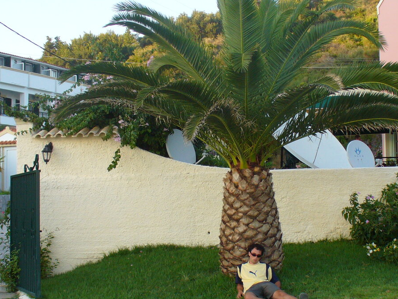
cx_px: 243
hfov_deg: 28.9
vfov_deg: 21.9
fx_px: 770
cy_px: 175
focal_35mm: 67
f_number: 2.8
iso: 80
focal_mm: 6.1
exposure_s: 1/125
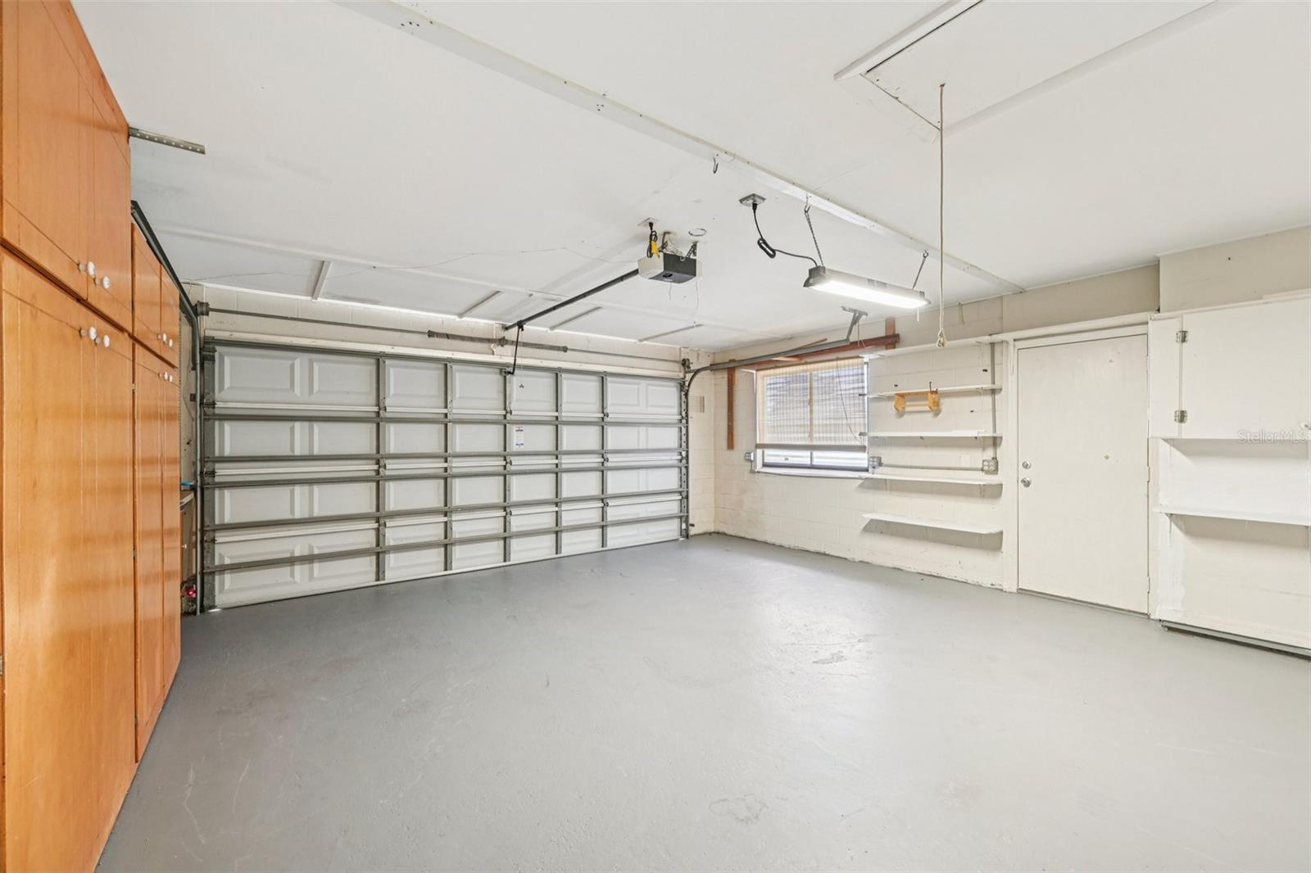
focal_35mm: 14
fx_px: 510
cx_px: 656
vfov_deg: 81.2
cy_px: 436
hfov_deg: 104.3
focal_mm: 14
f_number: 8
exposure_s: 1/6
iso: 400
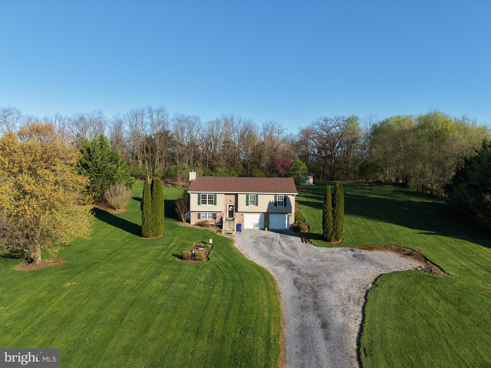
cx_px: 246
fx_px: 340
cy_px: 184
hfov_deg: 71.6
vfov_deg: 56.8
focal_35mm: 24
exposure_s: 1/3200
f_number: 1.8
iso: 200
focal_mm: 8.67
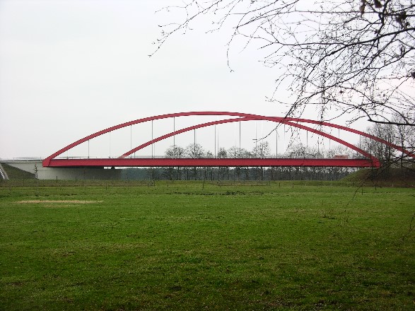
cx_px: 208
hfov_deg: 35.6
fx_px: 647
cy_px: 156
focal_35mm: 54
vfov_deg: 27.0
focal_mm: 13.7
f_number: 3.5
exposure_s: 1/32.7
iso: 50
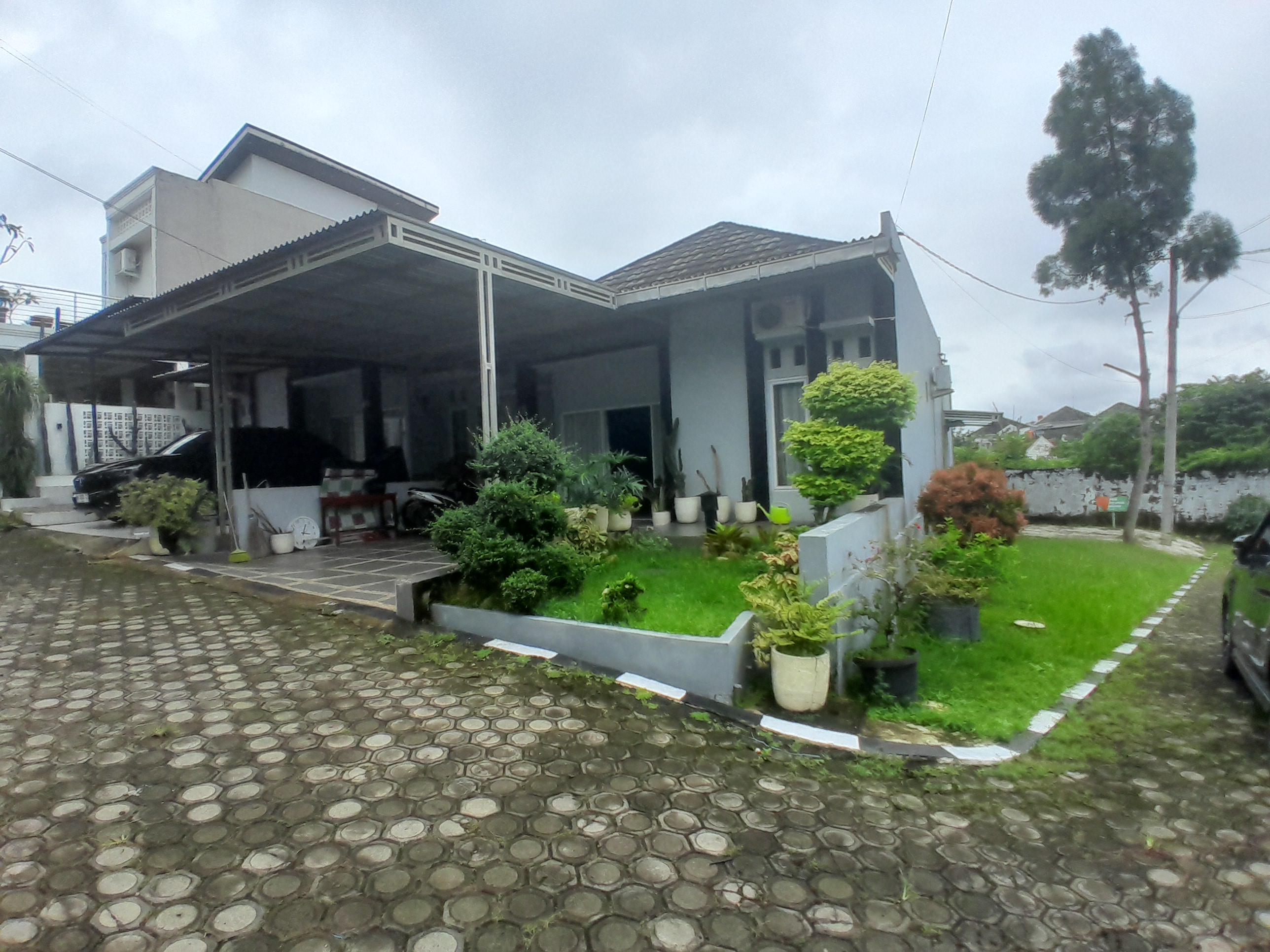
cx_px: 635
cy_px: 476
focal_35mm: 17
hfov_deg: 91.0
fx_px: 624
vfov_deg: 74.7
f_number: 2.2
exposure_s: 1/1558
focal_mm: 1.46
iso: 40
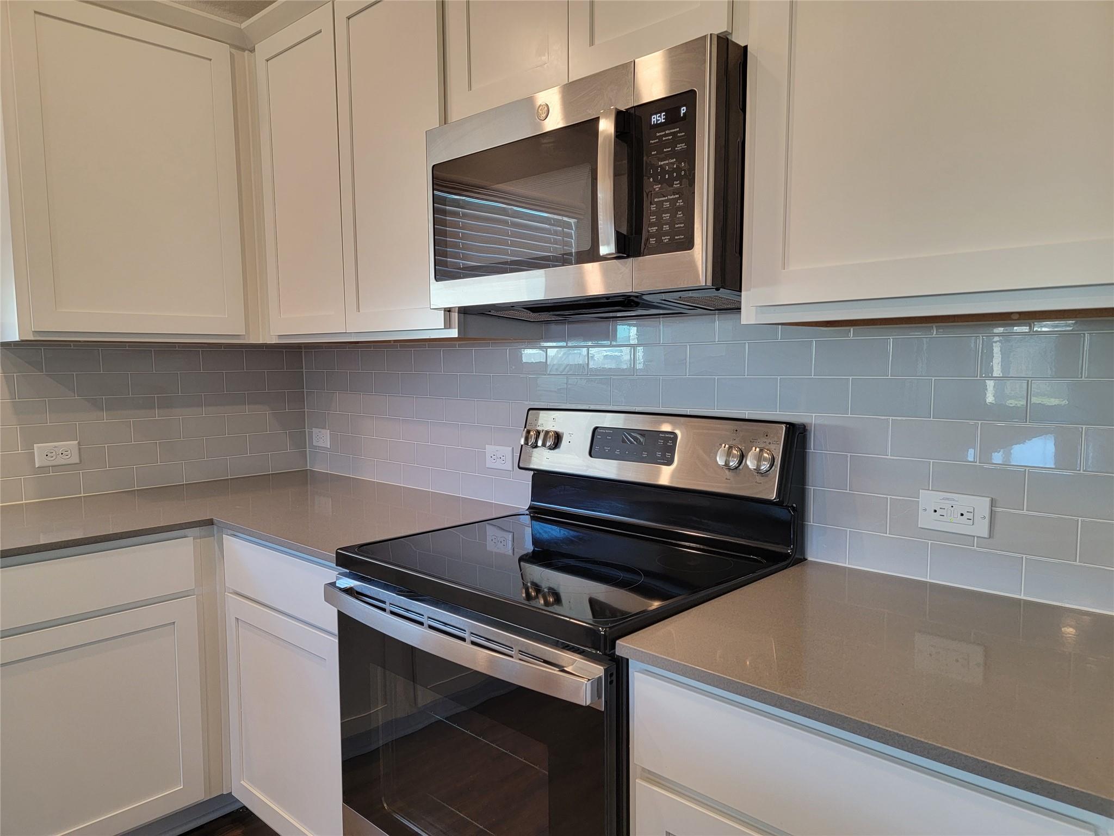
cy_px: 418
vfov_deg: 56.8
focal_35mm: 24
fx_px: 772
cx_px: 557
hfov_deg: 71.6
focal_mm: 6.7
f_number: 1.8
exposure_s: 1/120
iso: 200
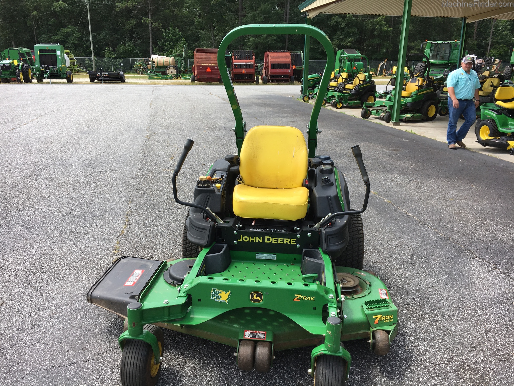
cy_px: 193
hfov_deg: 61.7
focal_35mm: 29
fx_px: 431
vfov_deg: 48.2
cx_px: 257
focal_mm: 4.15
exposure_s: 1/974
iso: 25
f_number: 2.2
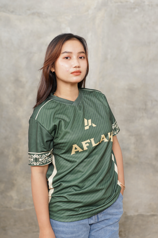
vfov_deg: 39.6
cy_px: 119
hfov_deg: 27.0
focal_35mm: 50
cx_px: 79
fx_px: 329
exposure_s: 1/160
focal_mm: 50
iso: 160
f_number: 2.8
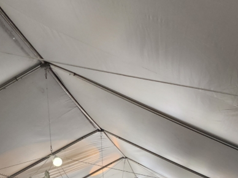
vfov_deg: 22.6
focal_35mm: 61
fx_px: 419
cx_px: 112
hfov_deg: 31.7
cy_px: 197
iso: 125
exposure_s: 1/180
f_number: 1.8
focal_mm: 6.4
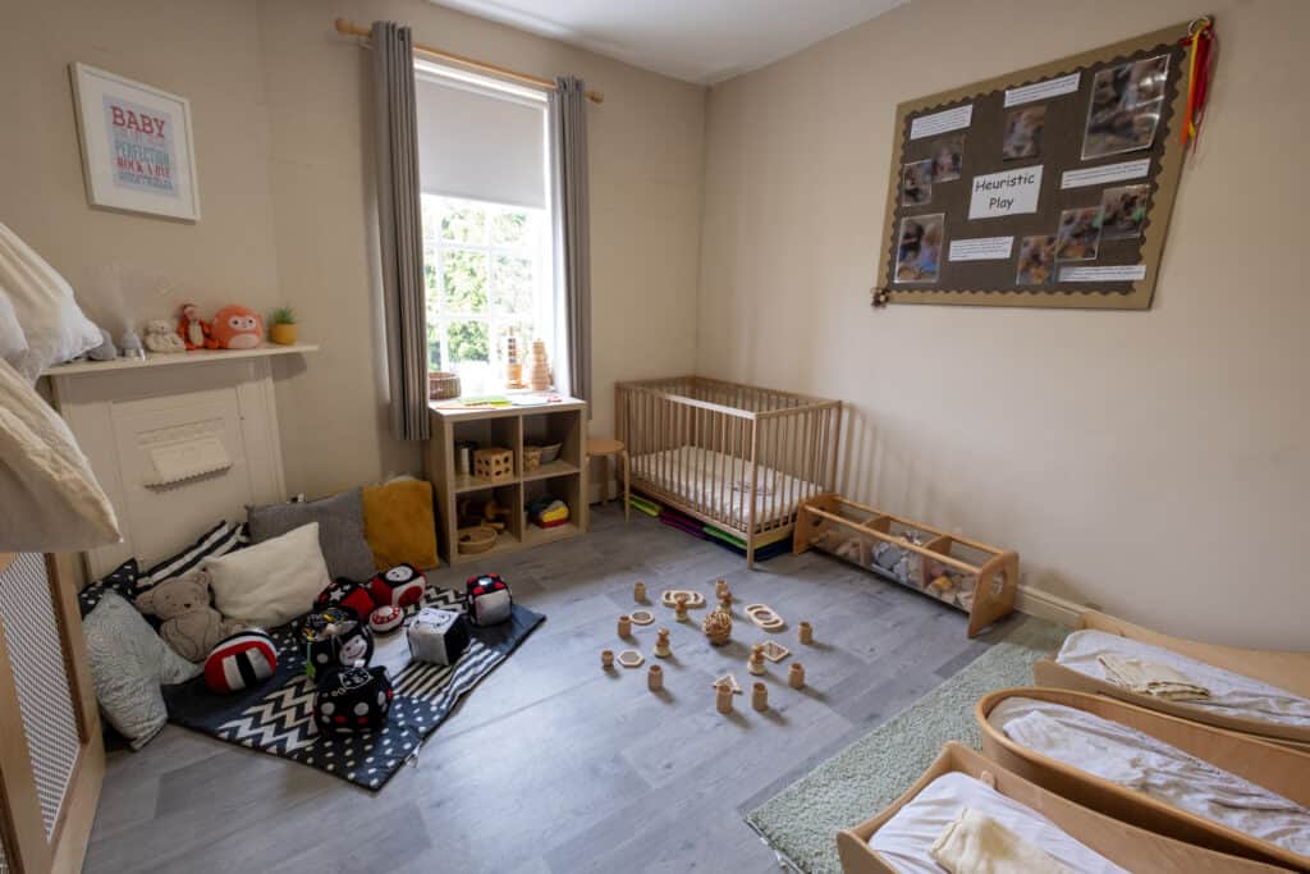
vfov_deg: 77.3
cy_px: 437
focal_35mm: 15
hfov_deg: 100.4
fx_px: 546
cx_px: 655
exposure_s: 1/8
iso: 320
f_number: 7.1
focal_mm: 10
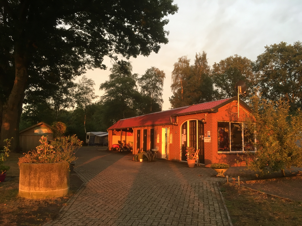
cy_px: 113
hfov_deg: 61.7
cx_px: 151
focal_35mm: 29
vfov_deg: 48.2
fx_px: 253
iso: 100
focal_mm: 4.15
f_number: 2.2
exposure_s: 1/33
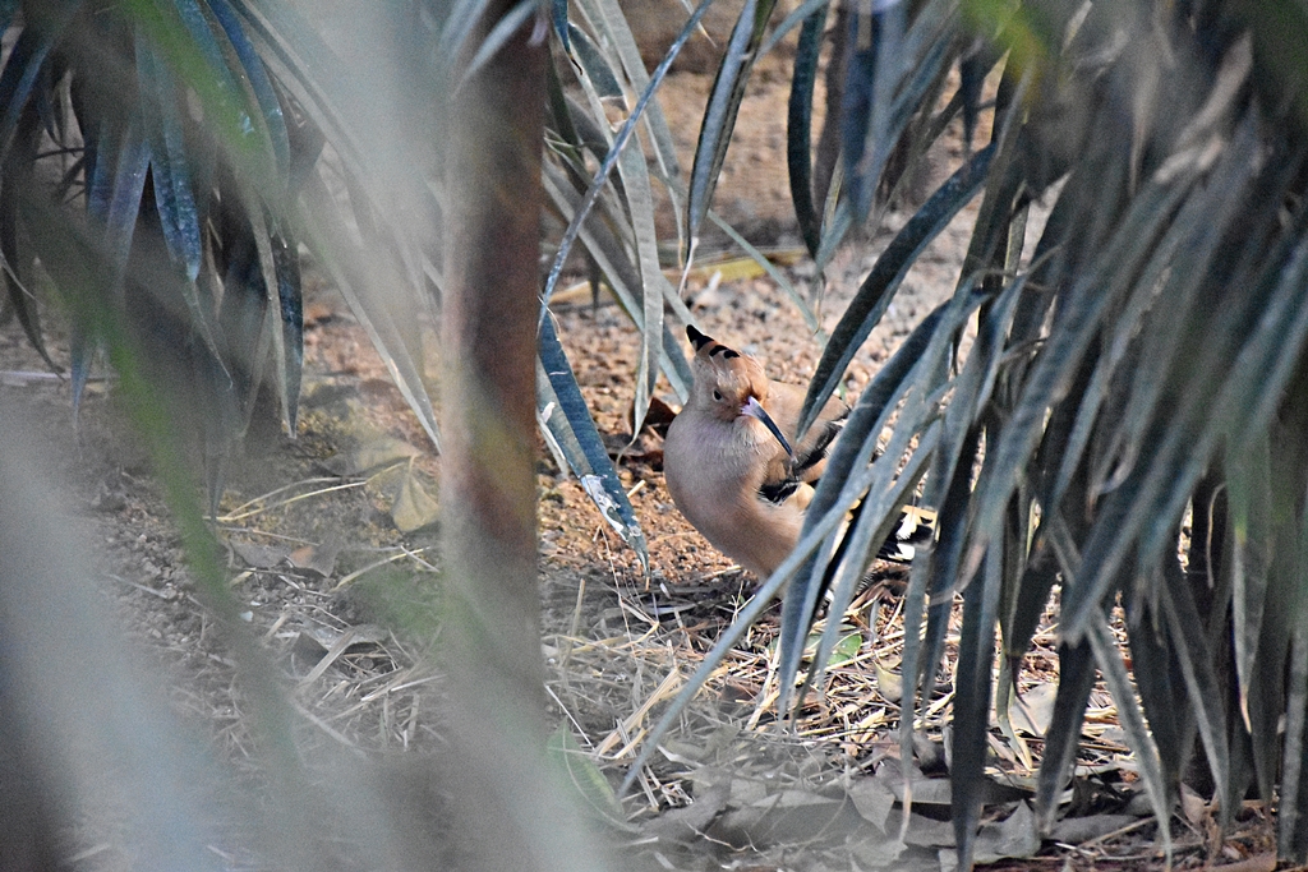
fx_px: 7631
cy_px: 436
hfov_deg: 9.8
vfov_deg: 6.5
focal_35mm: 210
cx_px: 654
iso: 12800
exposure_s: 1/160
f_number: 5.6
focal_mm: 140
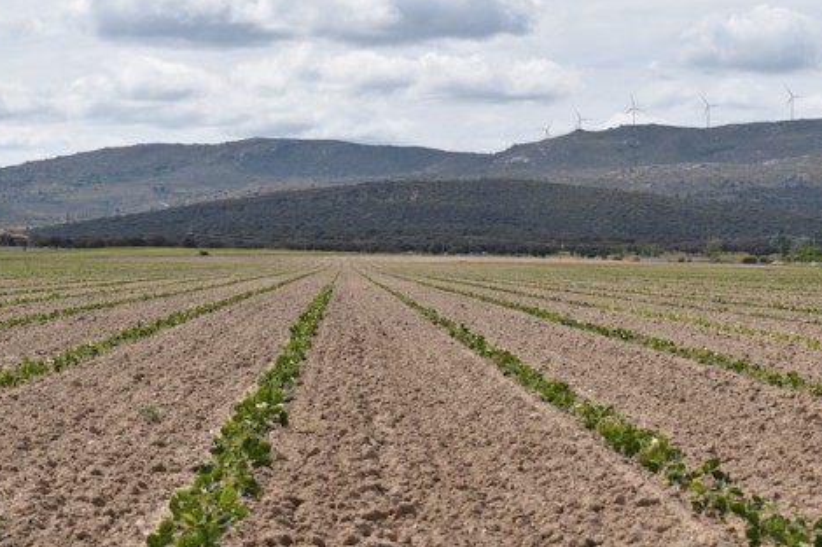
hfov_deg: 22.1
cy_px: 259
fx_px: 2100
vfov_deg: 14.9
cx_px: 366
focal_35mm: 92
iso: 100
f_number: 9
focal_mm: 48
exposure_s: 1/320
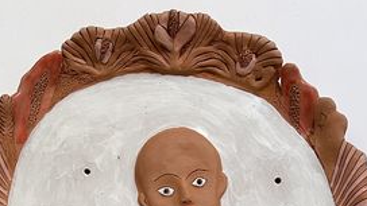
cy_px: 418
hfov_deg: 32.3
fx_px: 633
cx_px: 173
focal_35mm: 65
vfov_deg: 14.9
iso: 125
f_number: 1.6
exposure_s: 1/88
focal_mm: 5.1
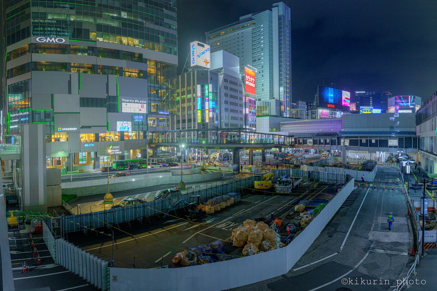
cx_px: 218
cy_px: 146
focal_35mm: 24
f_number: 4
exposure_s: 1/100
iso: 2500
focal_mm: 24
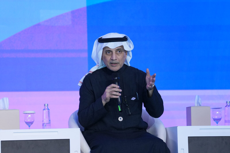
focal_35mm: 300
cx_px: 115
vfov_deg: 4.6
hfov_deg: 6.9
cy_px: 76
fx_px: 1917
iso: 1000
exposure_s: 1/200
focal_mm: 200
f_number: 2.8
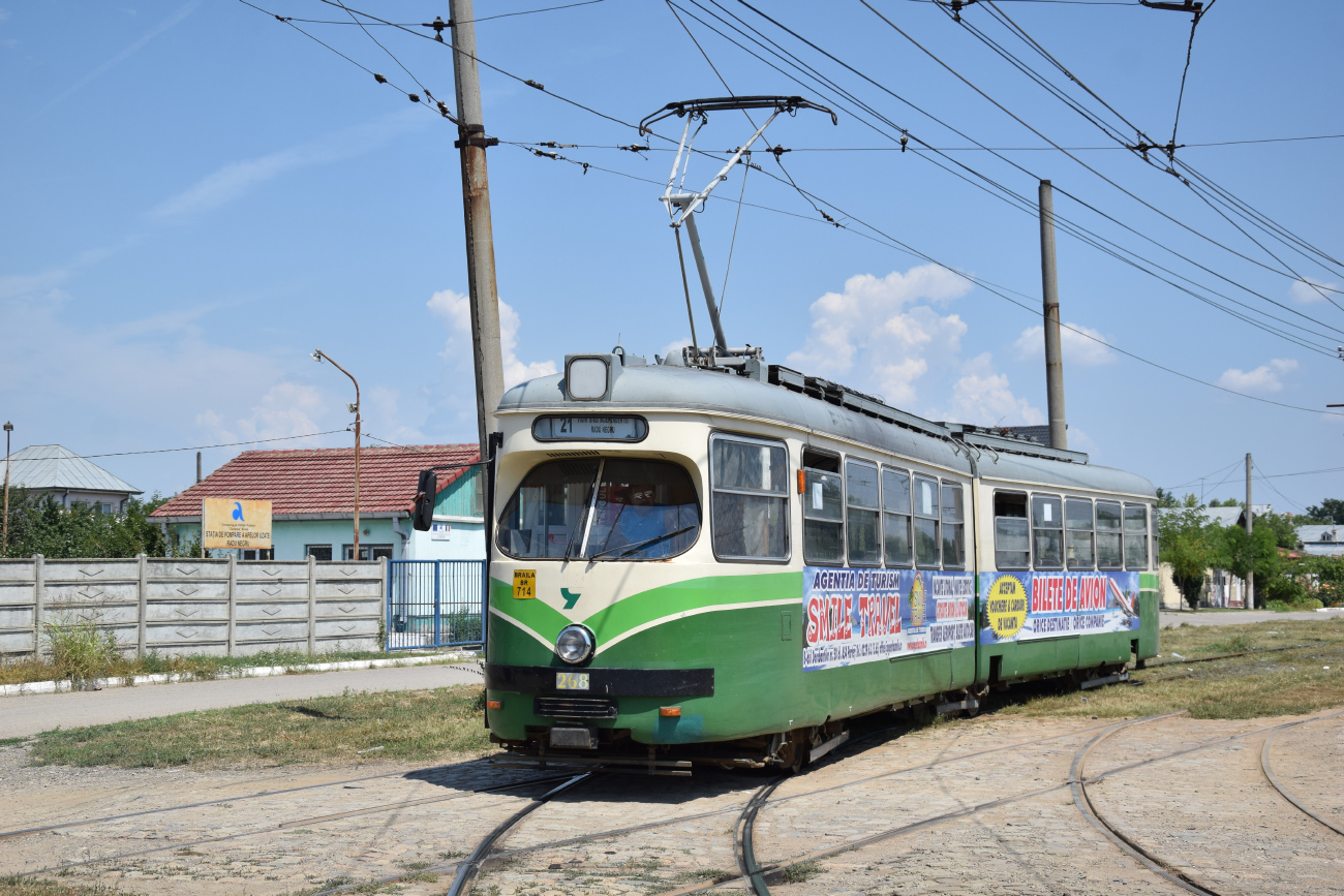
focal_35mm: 57
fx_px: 2128
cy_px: 448
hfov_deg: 35.0
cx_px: 672
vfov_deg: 23.8
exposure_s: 1/1000
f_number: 6.3
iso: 200
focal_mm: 38
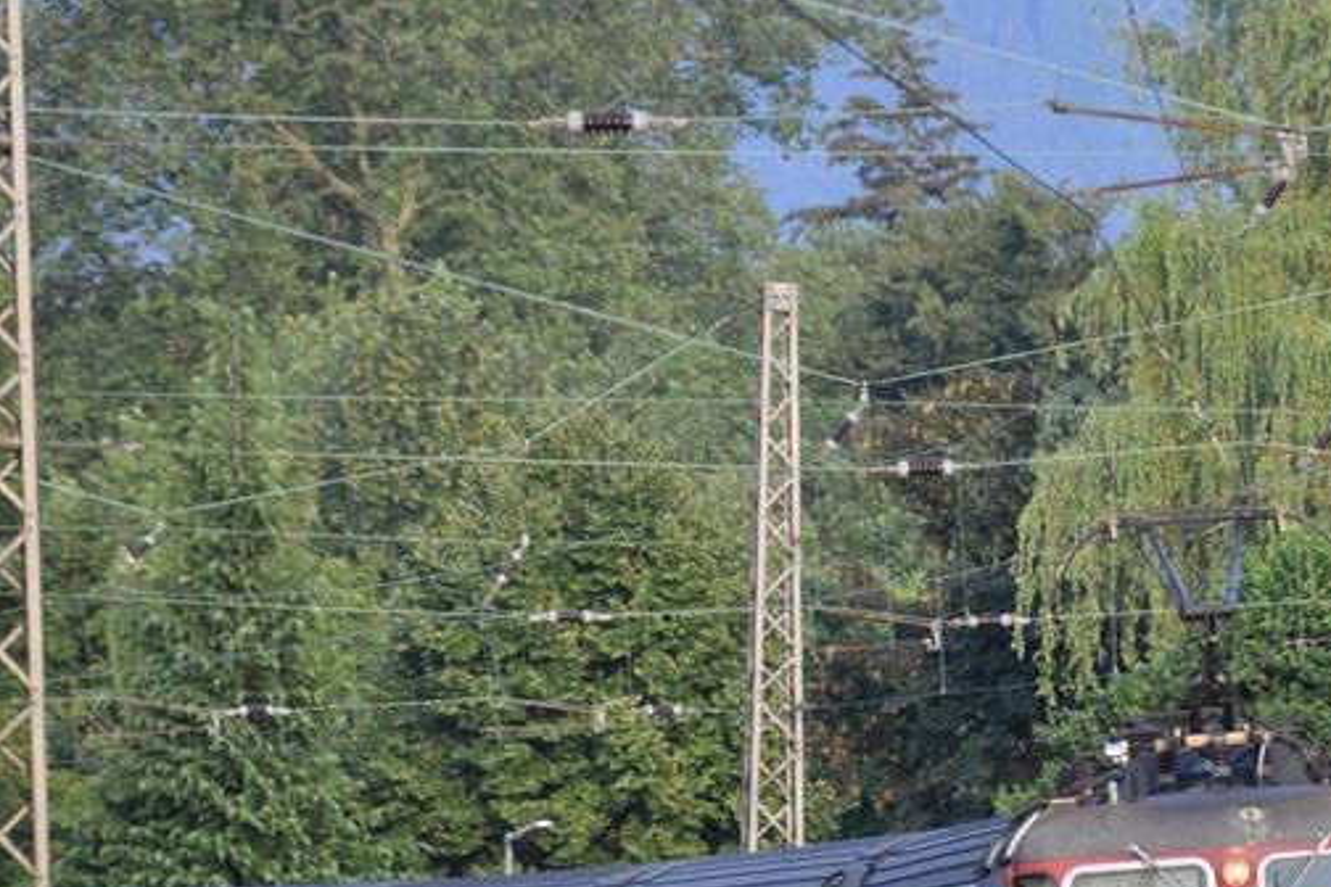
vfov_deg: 1.9
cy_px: 1032
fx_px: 26396
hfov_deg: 2.9
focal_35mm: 714
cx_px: 1265
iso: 900
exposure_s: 1/500
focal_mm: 200
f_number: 5.6
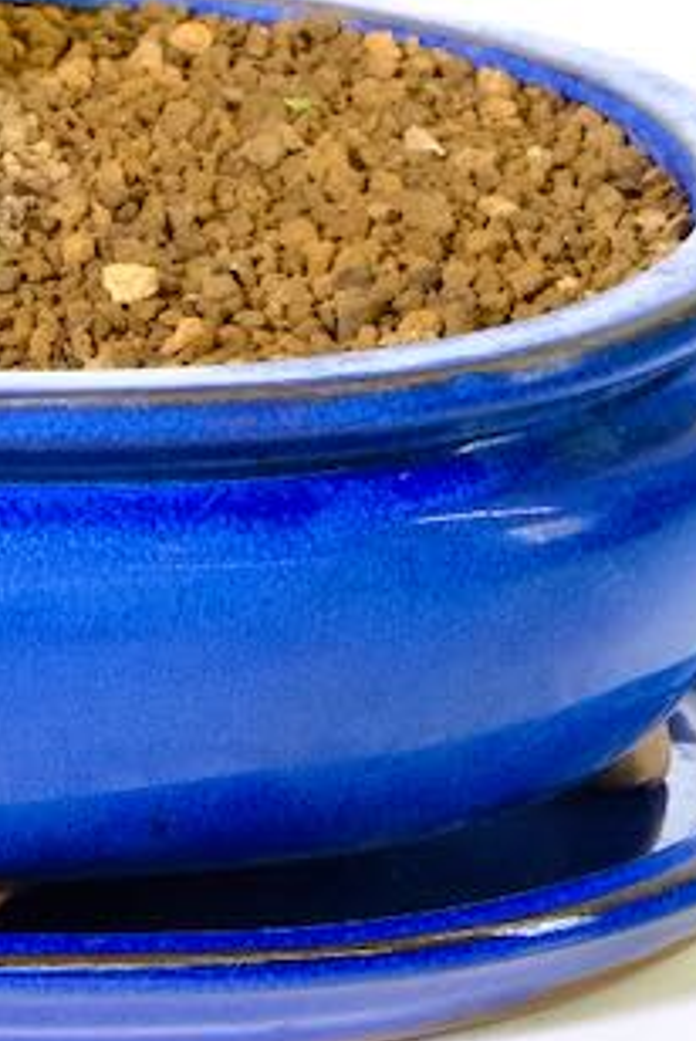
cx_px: -463
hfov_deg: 3.8
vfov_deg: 5.6
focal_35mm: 361
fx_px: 10445
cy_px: -1034
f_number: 11
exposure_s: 1/13
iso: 1600
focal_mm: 57.8
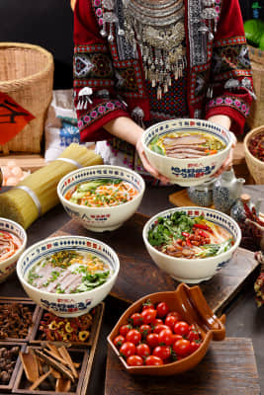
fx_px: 769
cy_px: 198
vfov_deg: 28.8
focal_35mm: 70
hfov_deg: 19.5
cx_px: 132
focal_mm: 70
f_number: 11
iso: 100
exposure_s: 1/100
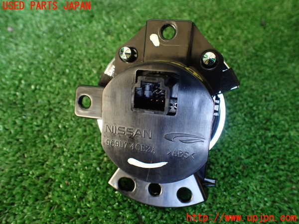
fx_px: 259
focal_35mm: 30
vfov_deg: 46.8
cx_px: 150
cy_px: 112
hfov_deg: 60.0
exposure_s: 1/125
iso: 500
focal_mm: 5.4
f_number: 2.3
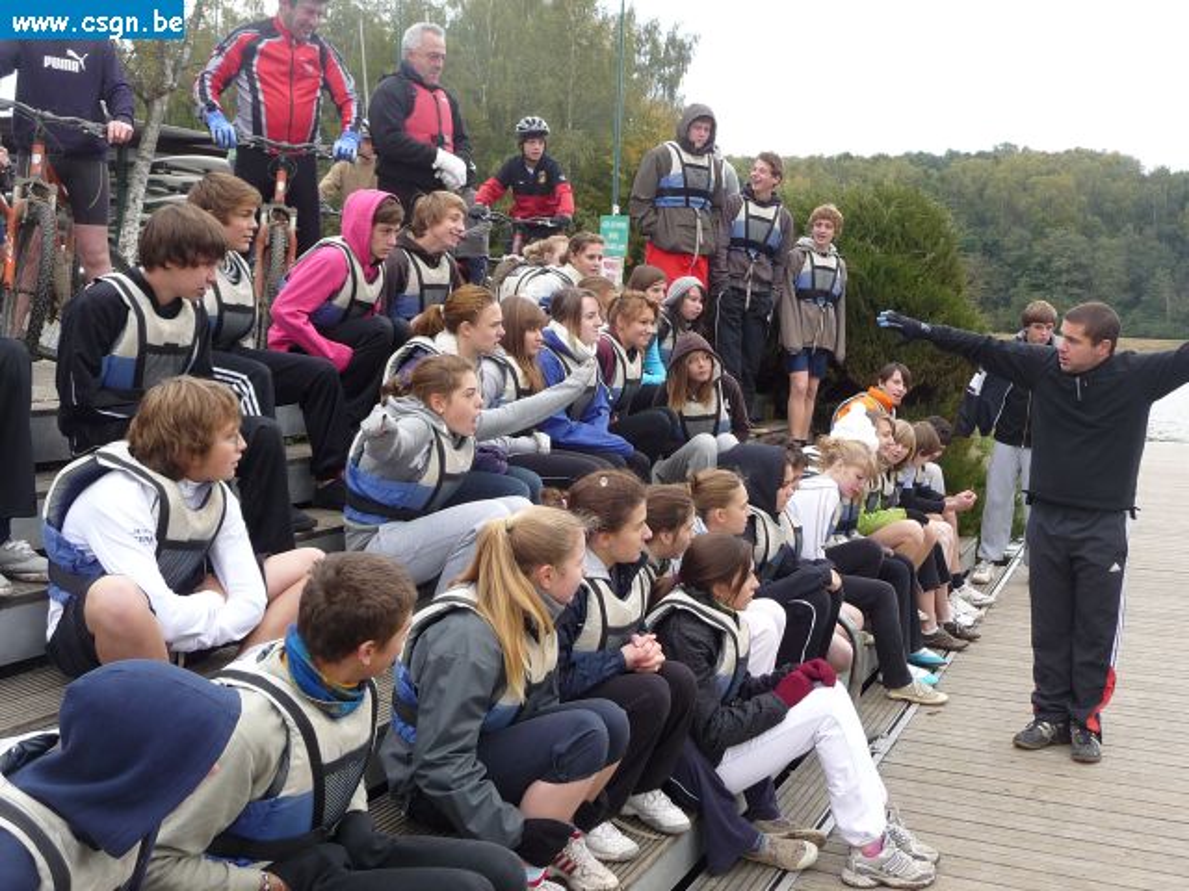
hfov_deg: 51.4
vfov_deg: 39.7
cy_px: 446
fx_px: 1237
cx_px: 594
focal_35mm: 36
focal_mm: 4.7
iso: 100
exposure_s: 1/80
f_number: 3.3
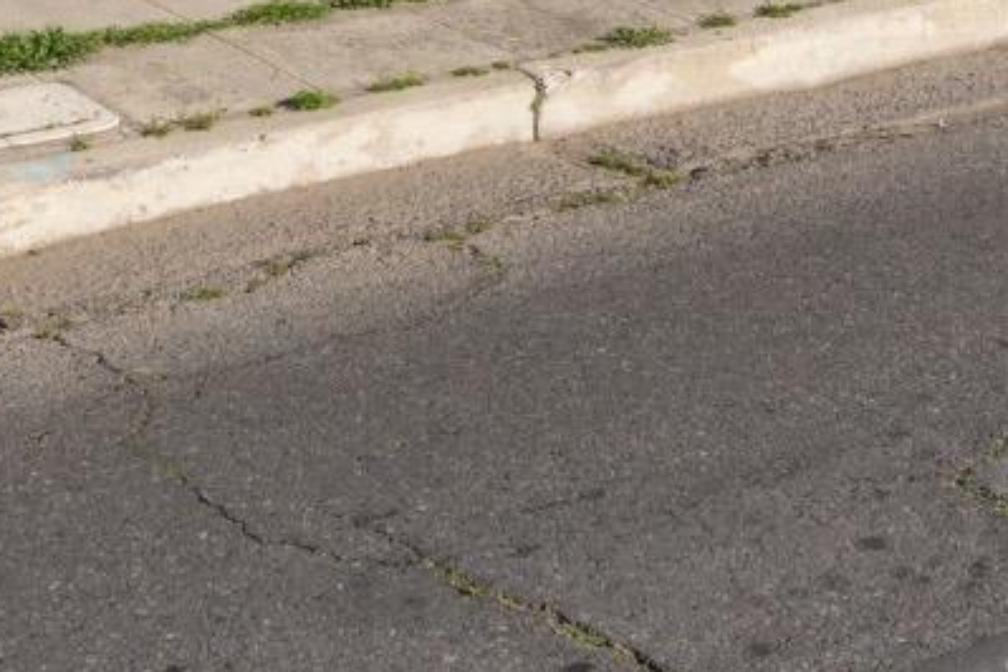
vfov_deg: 14.9
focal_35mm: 79
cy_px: -567
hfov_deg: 25.3
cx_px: 243
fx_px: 2212
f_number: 8
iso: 100
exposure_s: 1/320
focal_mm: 14
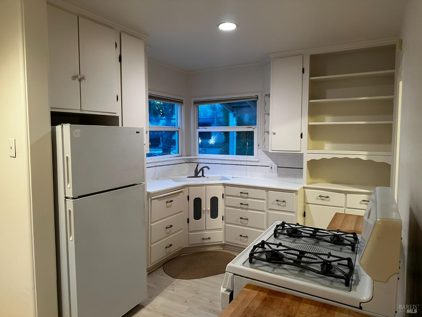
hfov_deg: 71.6
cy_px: 158
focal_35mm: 24
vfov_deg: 56.8
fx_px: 293
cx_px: 211
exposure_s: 1/60
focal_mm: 6.86
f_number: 1.78
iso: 400
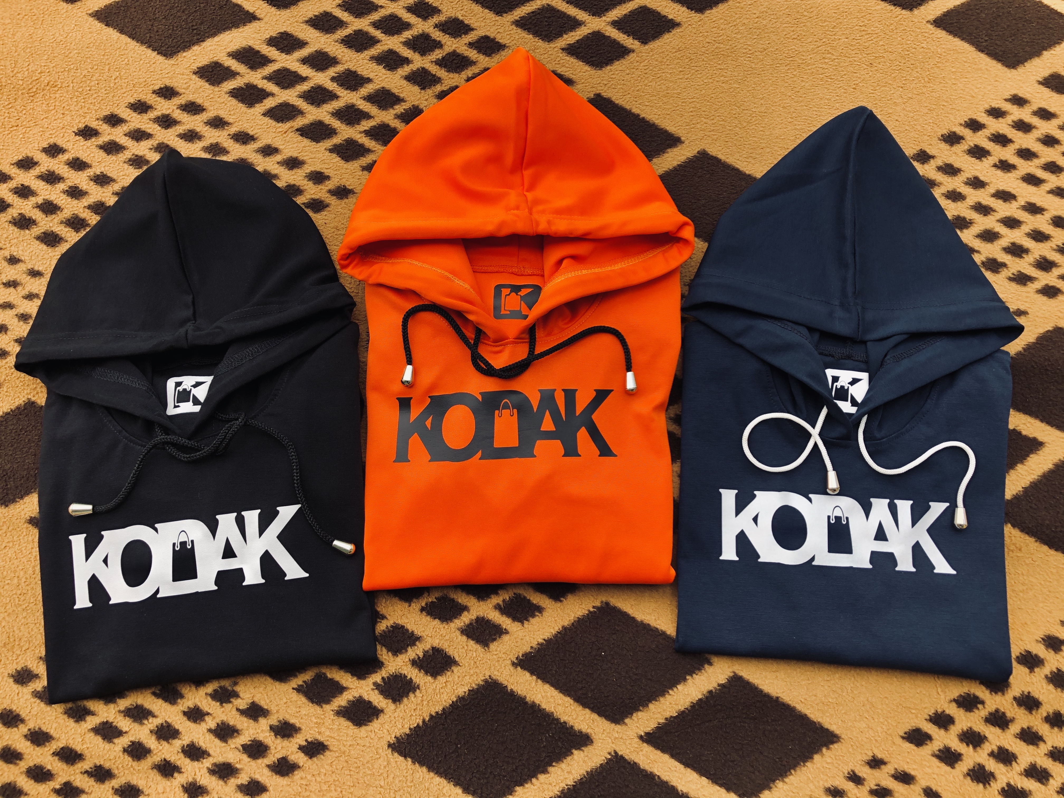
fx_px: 861
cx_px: 532
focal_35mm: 28
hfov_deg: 63.4
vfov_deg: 49.7
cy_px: 399
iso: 20
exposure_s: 1/350
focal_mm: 3.99
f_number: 1.8
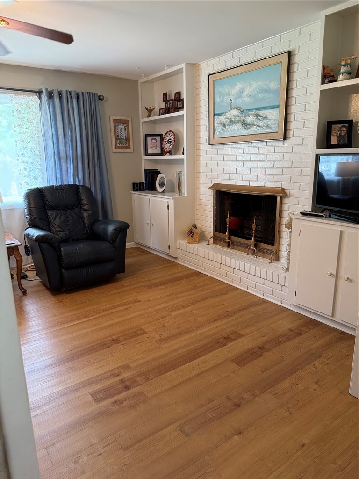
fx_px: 332
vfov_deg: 71.6
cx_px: 180
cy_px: 240
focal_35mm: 24
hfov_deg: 56.8
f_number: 1.78
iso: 200
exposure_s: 1/60
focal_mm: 6.76
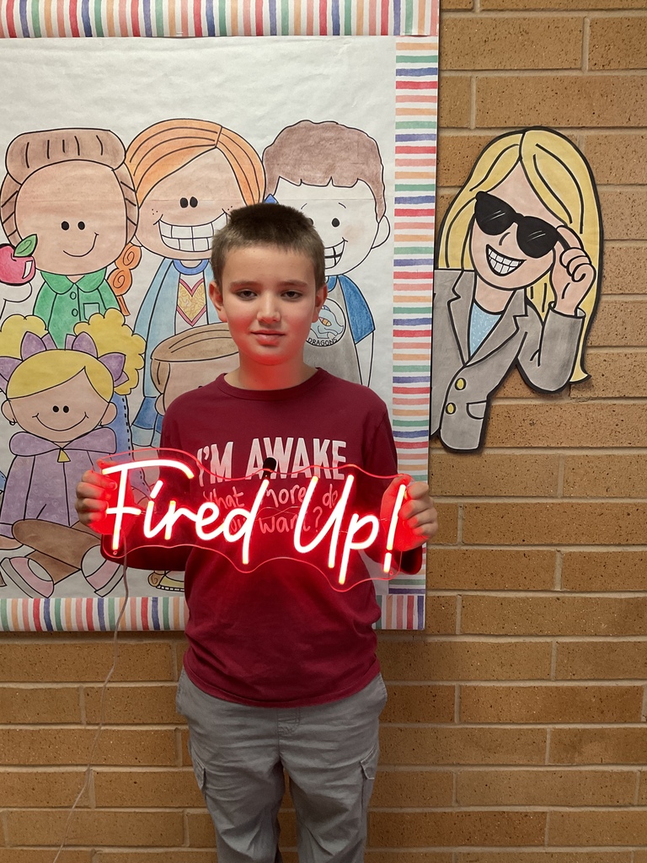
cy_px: 432
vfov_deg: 61.7
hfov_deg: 48.2
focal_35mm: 29
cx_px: 324
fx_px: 723
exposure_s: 1/60
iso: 125
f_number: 1.8
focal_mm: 3
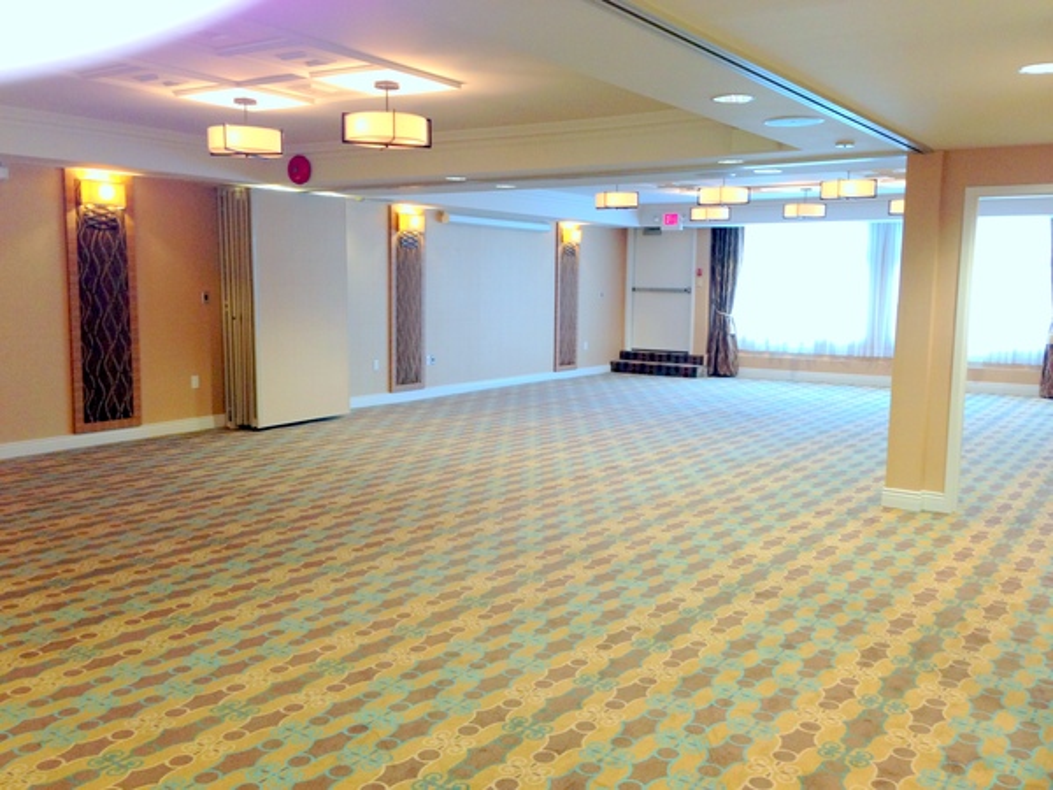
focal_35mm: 33
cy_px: 395
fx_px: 1004
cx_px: 526
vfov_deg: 42.9
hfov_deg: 55.4
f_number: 2.4
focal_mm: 4.13
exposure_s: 1/20
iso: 100
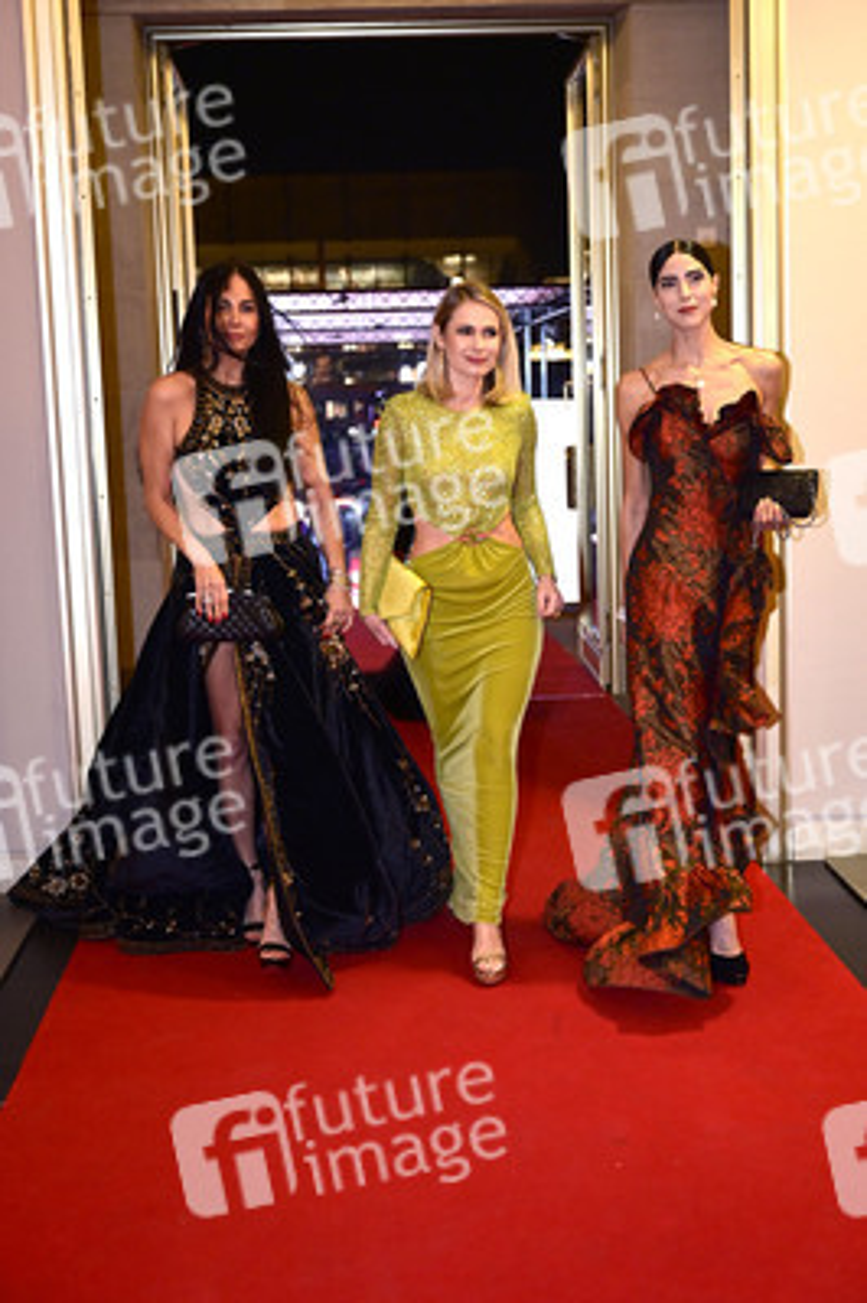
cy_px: 652
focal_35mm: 43
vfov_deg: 45.5
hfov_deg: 31.1
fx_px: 1556
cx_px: 434
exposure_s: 1/200
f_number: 2.8
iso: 2000
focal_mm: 43
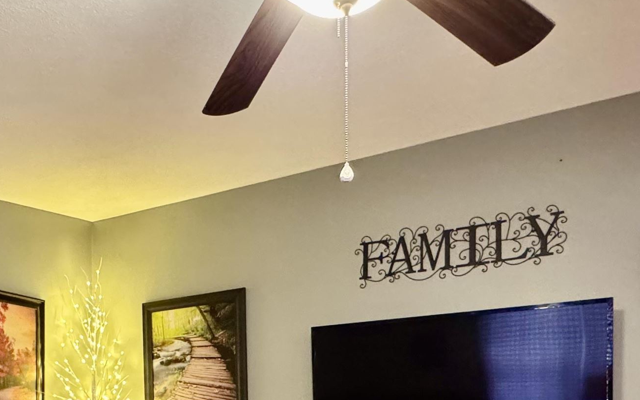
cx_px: 168
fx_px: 610
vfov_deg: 32.4
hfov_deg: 53.1
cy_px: 428
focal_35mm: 35
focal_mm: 2.22
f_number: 2.2
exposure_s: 1/40
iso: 800
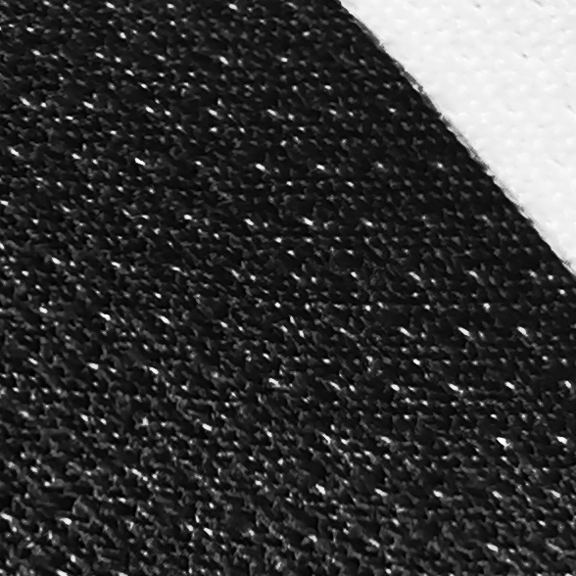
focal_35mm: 180
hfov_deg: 7.6
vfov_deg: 9.6
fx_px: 3389
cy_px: -158
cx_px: -1529
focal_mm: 5.58
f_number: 1.8
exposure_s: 1/100
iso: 125
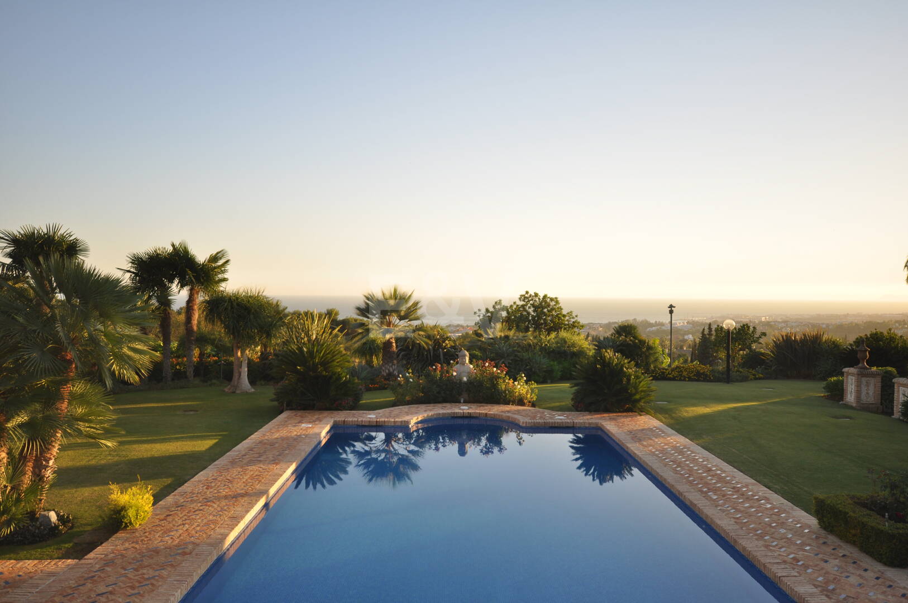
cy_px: 302
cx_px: 454
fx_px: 756
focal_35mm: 30
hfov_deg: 62.0
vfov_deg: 43.5
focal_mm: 20
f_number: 5.6
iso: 200
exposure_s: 1/200
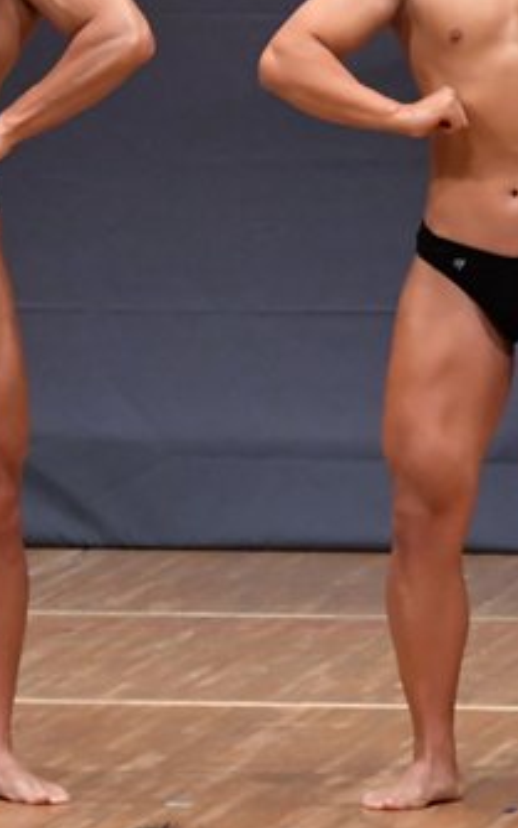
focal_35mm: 639
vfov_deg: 3.3
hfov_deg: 2.1
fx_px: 14421
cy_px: 263
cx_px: 170
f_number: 5.6
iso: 6400
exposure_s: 1/400
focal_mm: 180
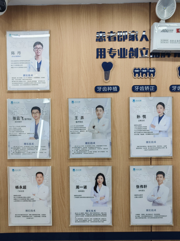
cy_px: 120
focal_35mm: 23
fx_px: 159
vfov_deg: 73.9
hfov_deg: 58.9
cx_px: 90
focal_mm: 8.72
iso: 400
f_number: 2.8
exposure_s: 1/50.3
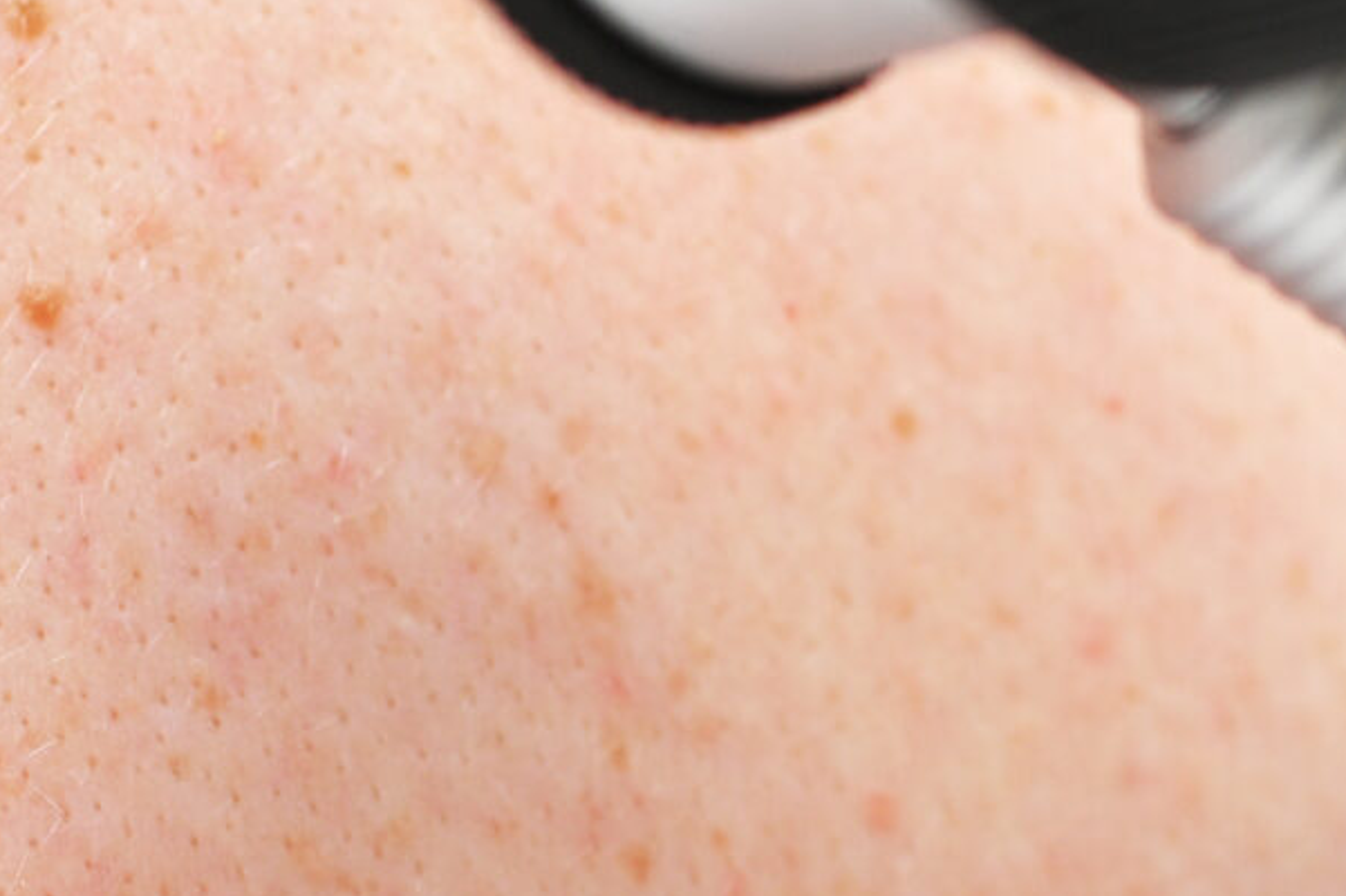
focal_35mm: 149
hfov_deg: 13.8
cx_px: 907
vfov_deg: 9.2
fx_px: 5568
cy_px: 559
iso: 200
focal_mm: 35
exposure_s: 1/160
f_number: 4
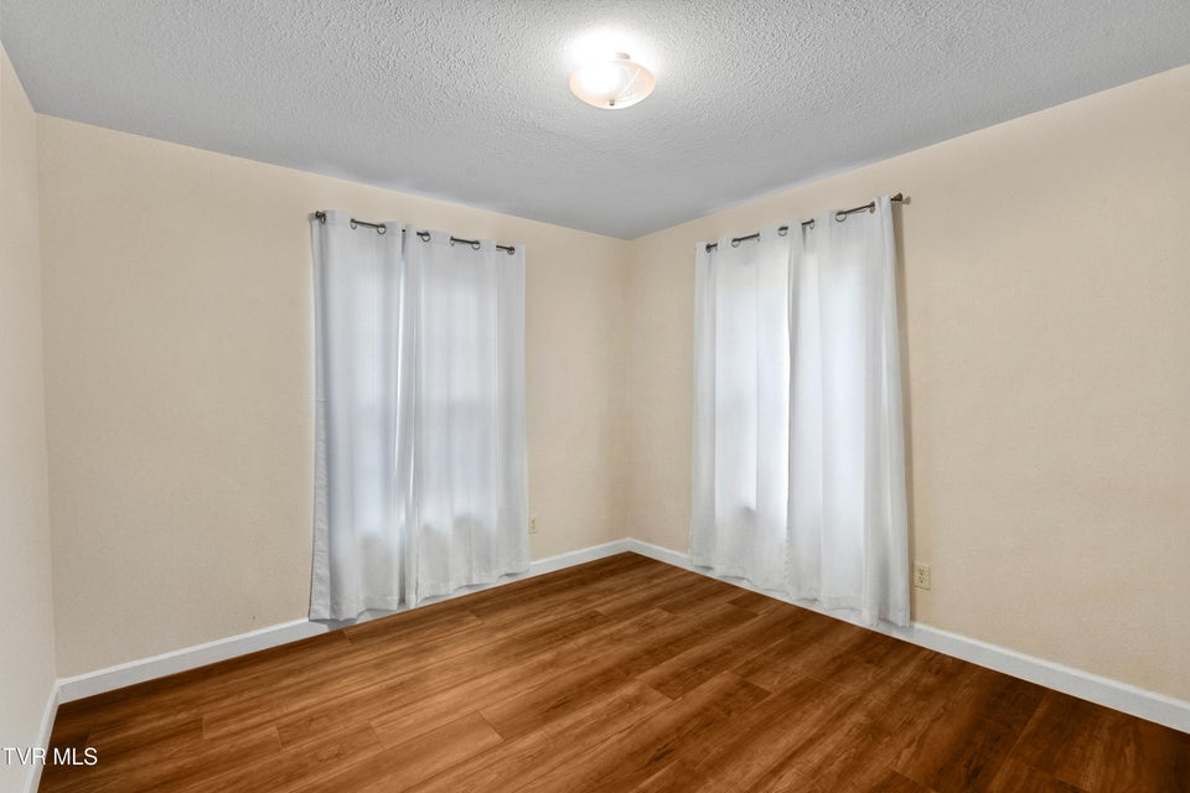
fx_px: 529
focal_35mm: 16
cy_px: 396
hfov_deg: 96.7
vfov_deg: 73.7
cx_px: 595
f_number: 8
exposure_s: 1/20
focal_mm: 16
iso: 2000
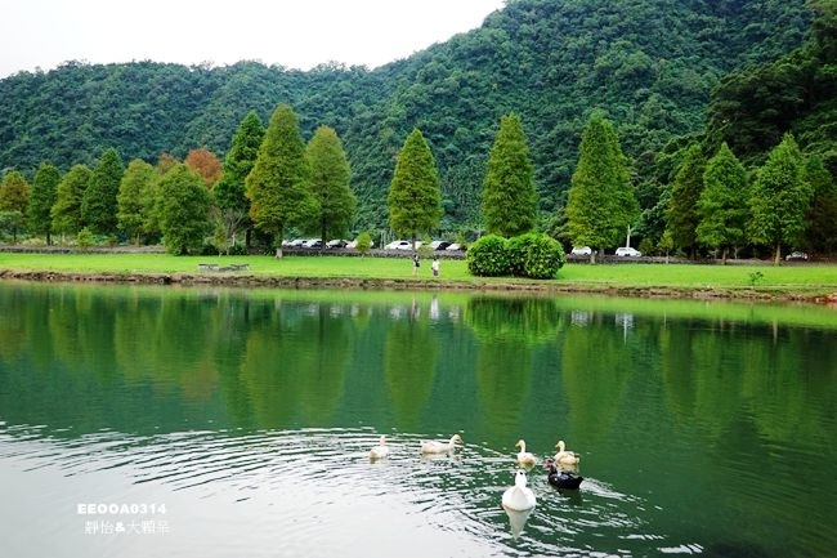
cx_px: 418
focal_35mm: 36
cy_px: 279
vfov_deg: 36.9
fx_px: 837
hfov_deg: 53.1
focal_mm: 13.29
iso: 125
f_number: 3.5
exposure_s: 1/60
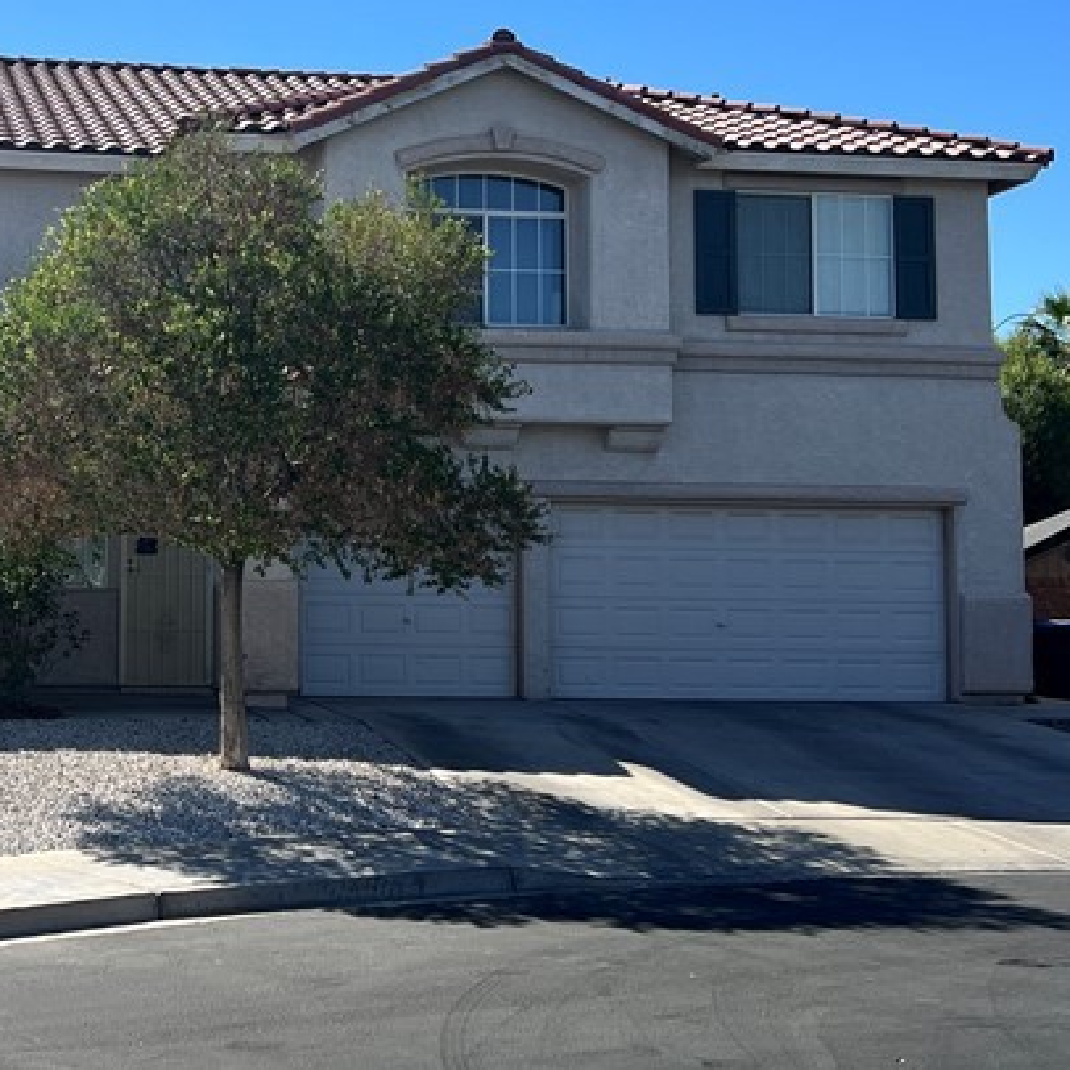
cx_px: 163
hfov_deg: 28.7
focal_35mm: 58
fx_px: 2028
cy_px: 443
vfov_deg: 29.5
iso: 50
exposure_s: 1/5076
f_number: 1.5
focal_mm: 5.7
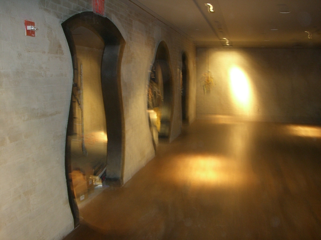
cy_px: 120
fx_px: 352
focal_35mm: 38
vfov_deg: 37.7
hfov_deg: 49.0
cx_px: 160
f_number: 2.7
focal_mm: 6.2
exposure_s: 1/2
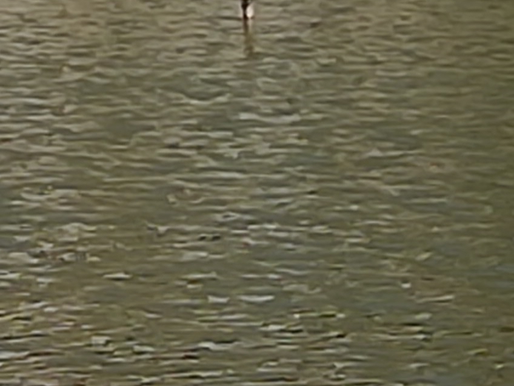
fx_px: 6043
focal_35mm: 407
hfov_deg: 4.7
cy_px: -537
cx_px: -708
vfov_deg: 3.6
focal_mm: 3.46
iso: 50
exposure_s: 1/2347
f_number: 2.2
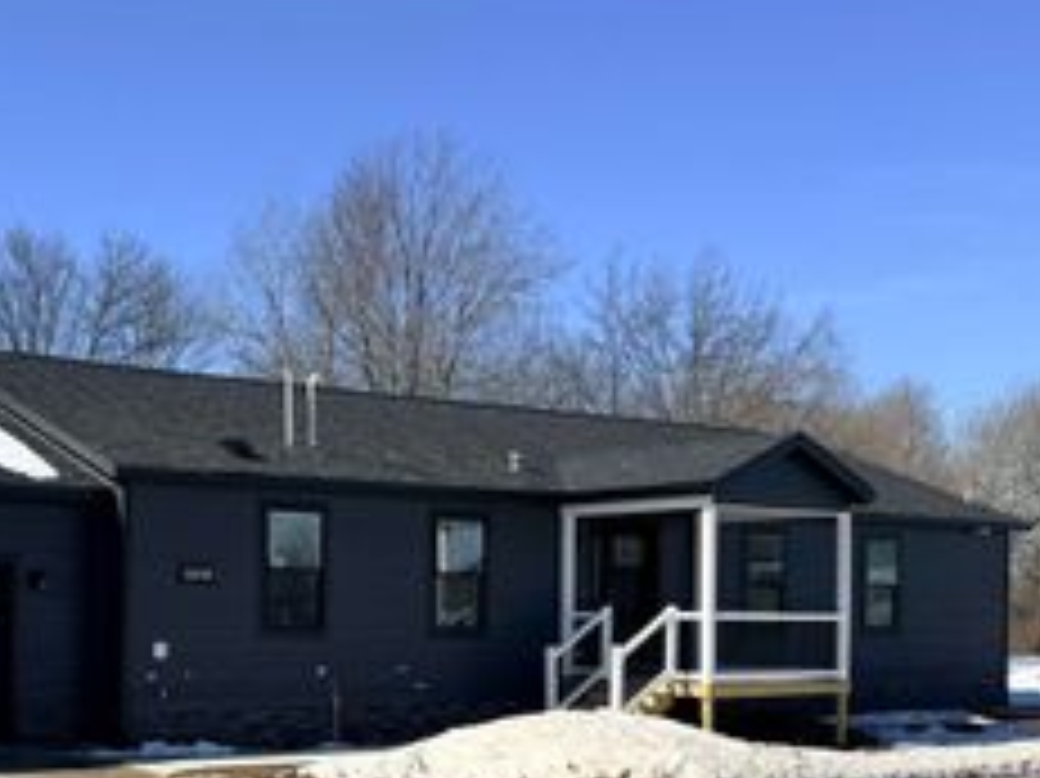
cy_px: 641
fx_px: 1561
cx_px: 162
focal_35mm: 52
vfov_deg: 27.4
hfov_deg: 35.3
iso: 80
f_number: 1.78
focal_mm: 6.76
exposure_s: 1/5319
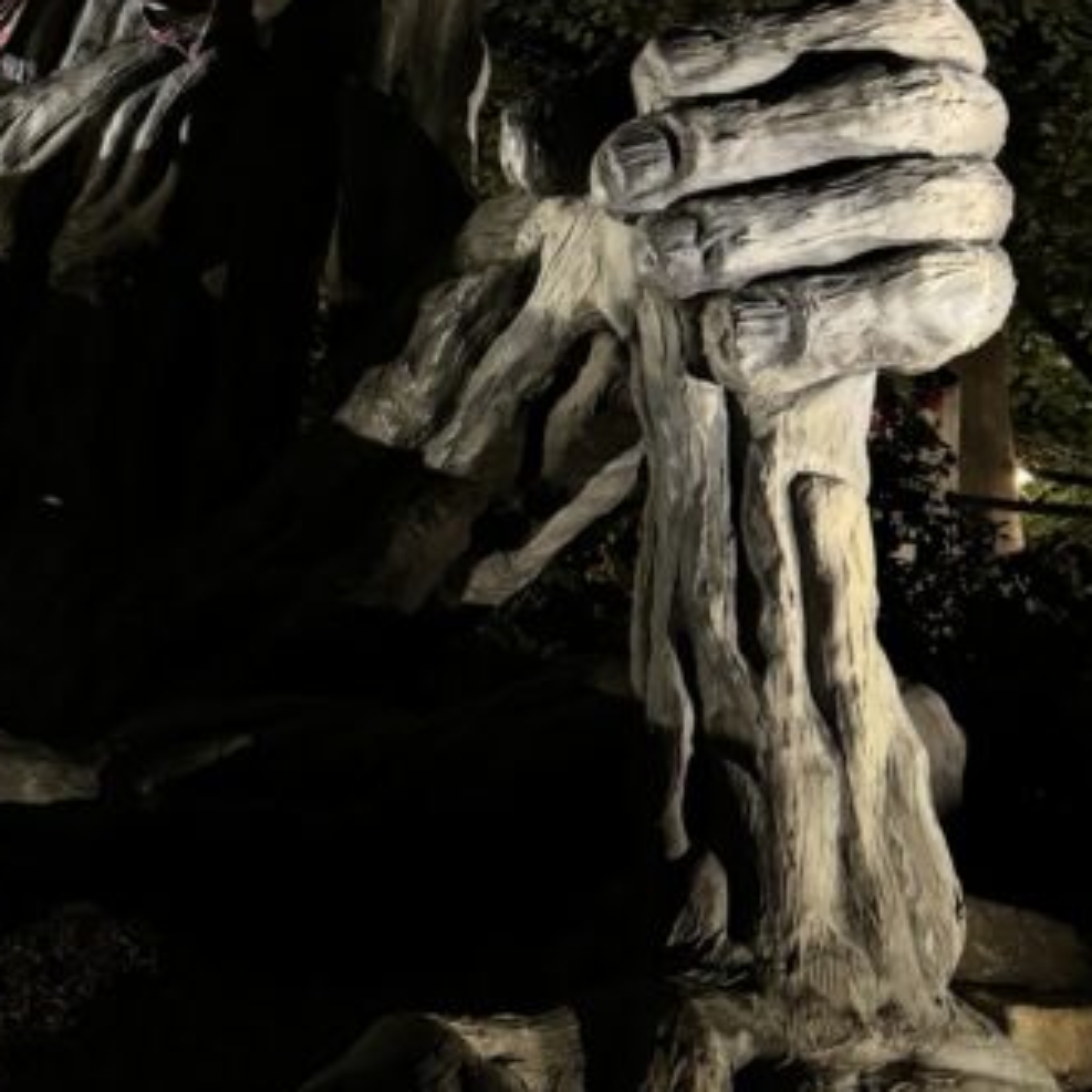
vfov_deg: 25.6
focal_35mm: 66
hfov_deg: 25.1
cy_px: 202
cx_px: 63
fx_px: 2356
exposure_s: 1/30
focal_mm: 6.76
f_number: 1.78
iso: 1600
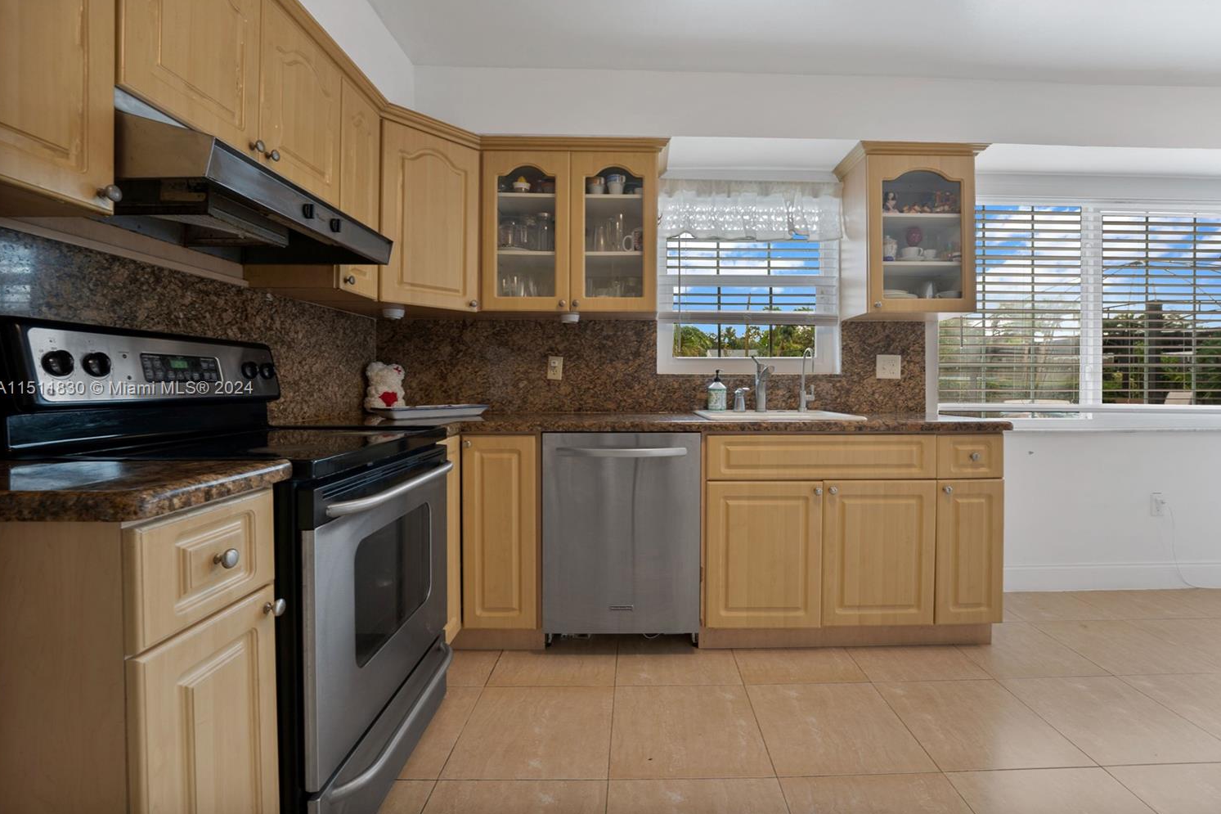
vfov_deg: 77.3
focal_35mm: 15
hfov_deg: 100.3
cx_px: 646
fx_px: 509
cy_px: 389
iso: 100
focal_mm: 14
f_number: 9
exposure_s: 1.3
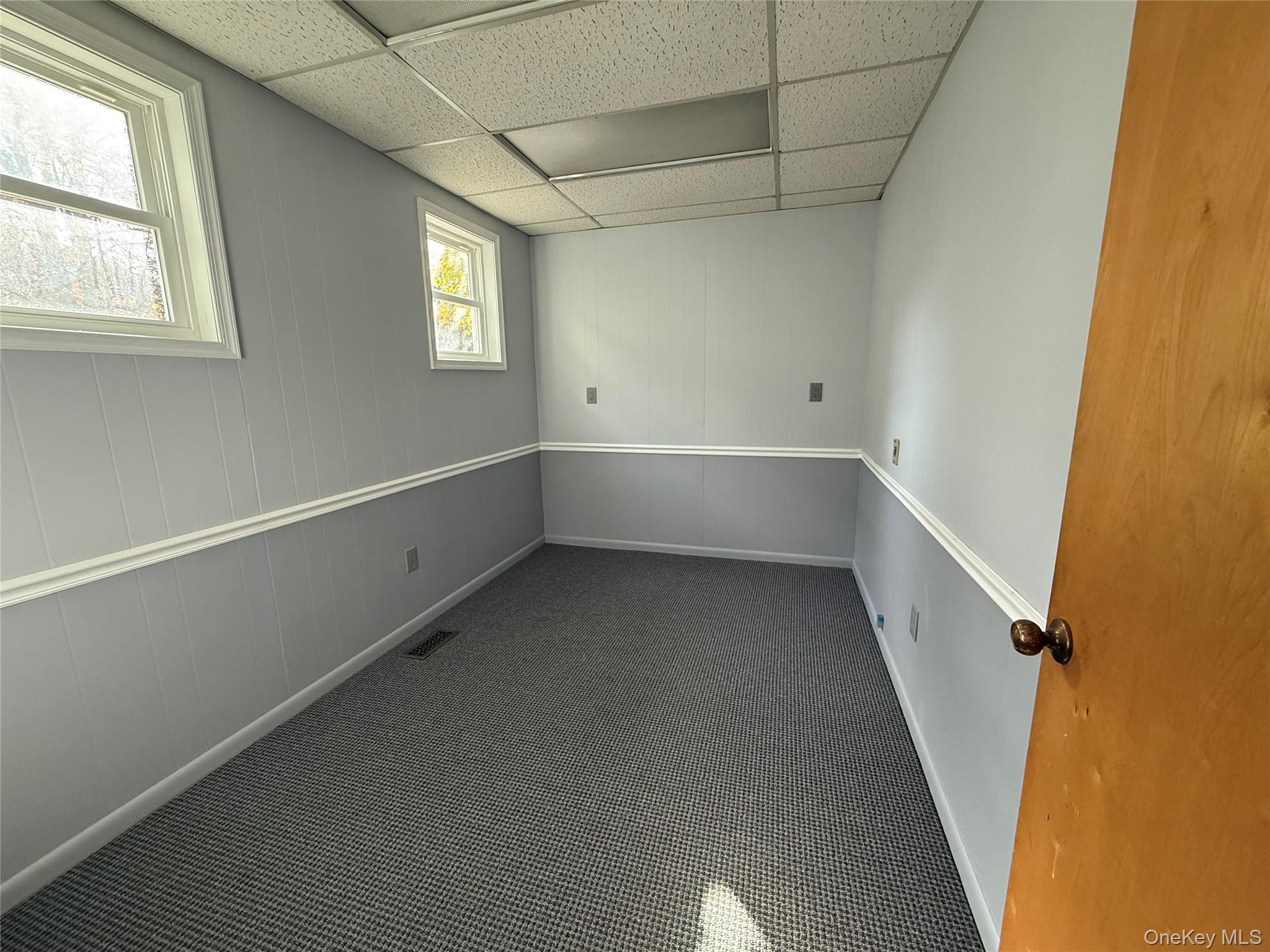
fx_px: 514
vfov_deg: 85.7
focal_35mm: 14
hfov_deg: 102.1
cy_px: 476
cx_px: 635
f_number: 2.2
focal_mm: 2.22
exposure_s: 1/120
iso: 200
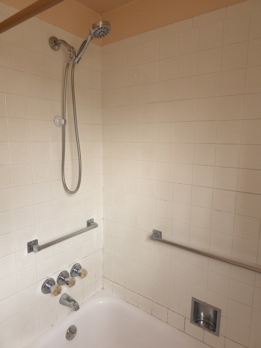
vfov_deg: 73.9
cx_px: 130
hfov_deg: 58.9
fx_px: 231
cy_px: 174
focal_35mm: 23
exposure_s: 1/50
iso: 400
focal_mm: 6.3
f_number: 1.7
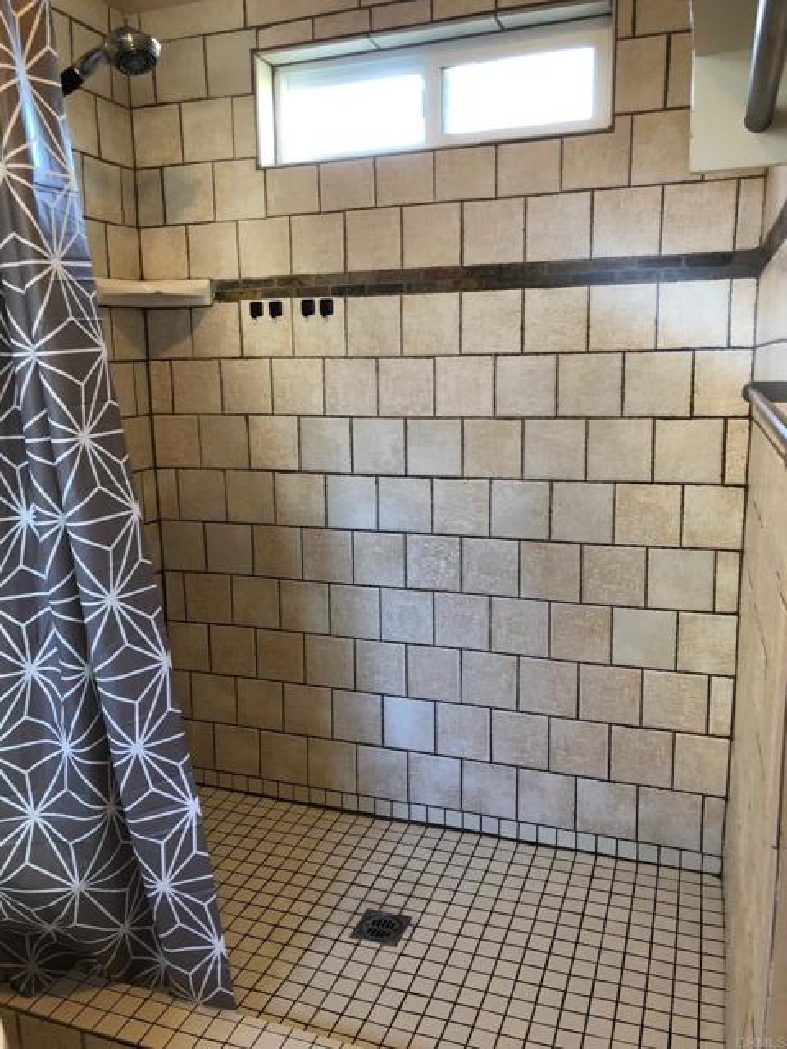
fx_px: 849
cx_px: 394
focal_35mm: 28
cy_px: 524
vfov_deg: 63.4
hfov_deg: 49.7
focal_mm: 3.99
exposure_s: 1/15
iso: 50
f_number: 1.8
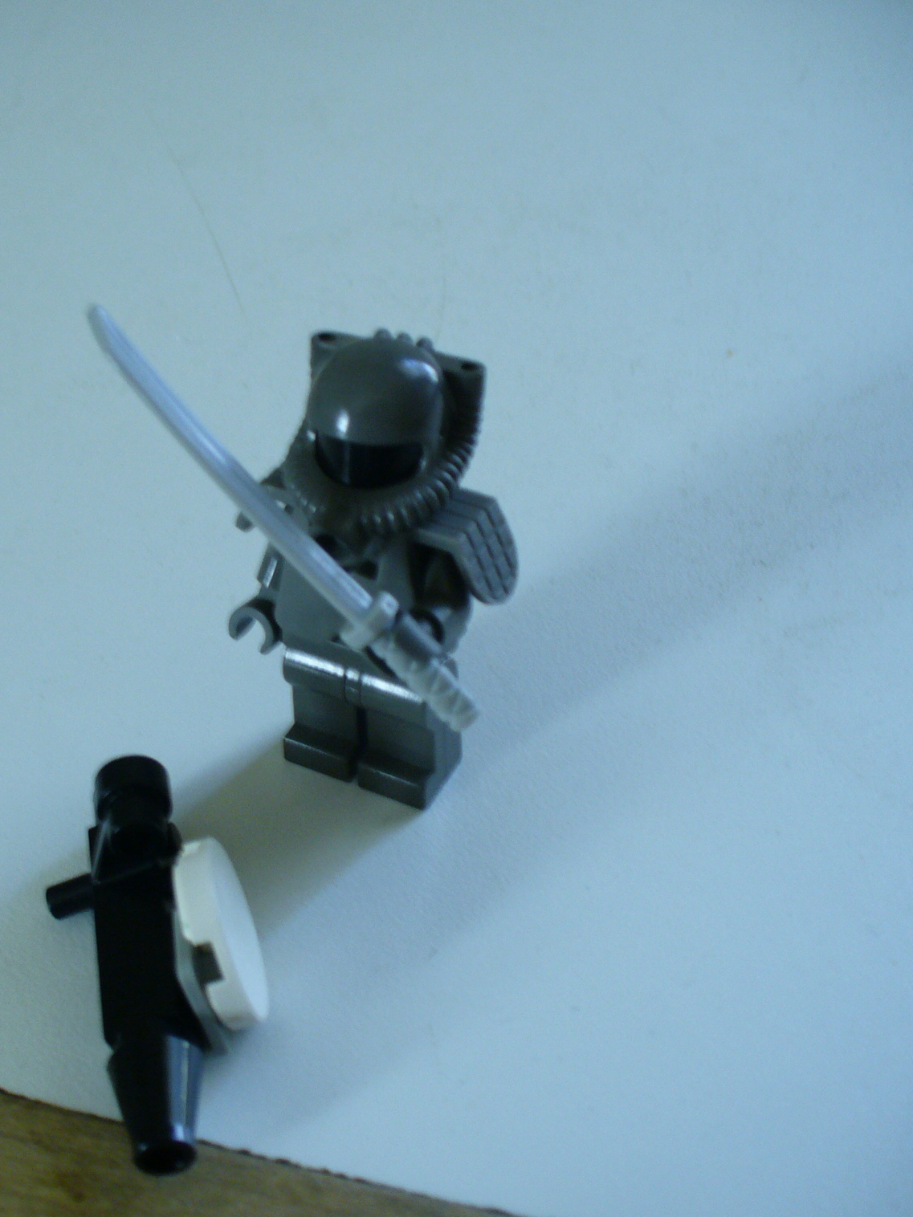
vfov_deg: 38.2
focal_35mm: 50
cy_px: 608
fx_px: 1758
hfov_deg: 28.6
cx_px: 205
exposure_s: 1/8
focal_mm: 6.1
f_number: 2.8
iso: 100
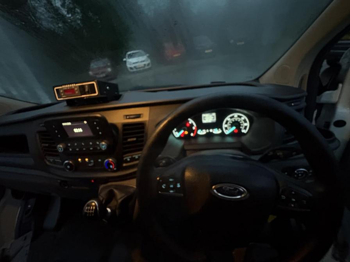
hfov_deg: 102.1
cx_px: 175
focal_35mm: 14
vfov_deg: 85.7
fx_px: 142
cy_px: 131
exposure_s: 1/27
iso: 1600
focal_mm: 2.22
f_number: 2.2
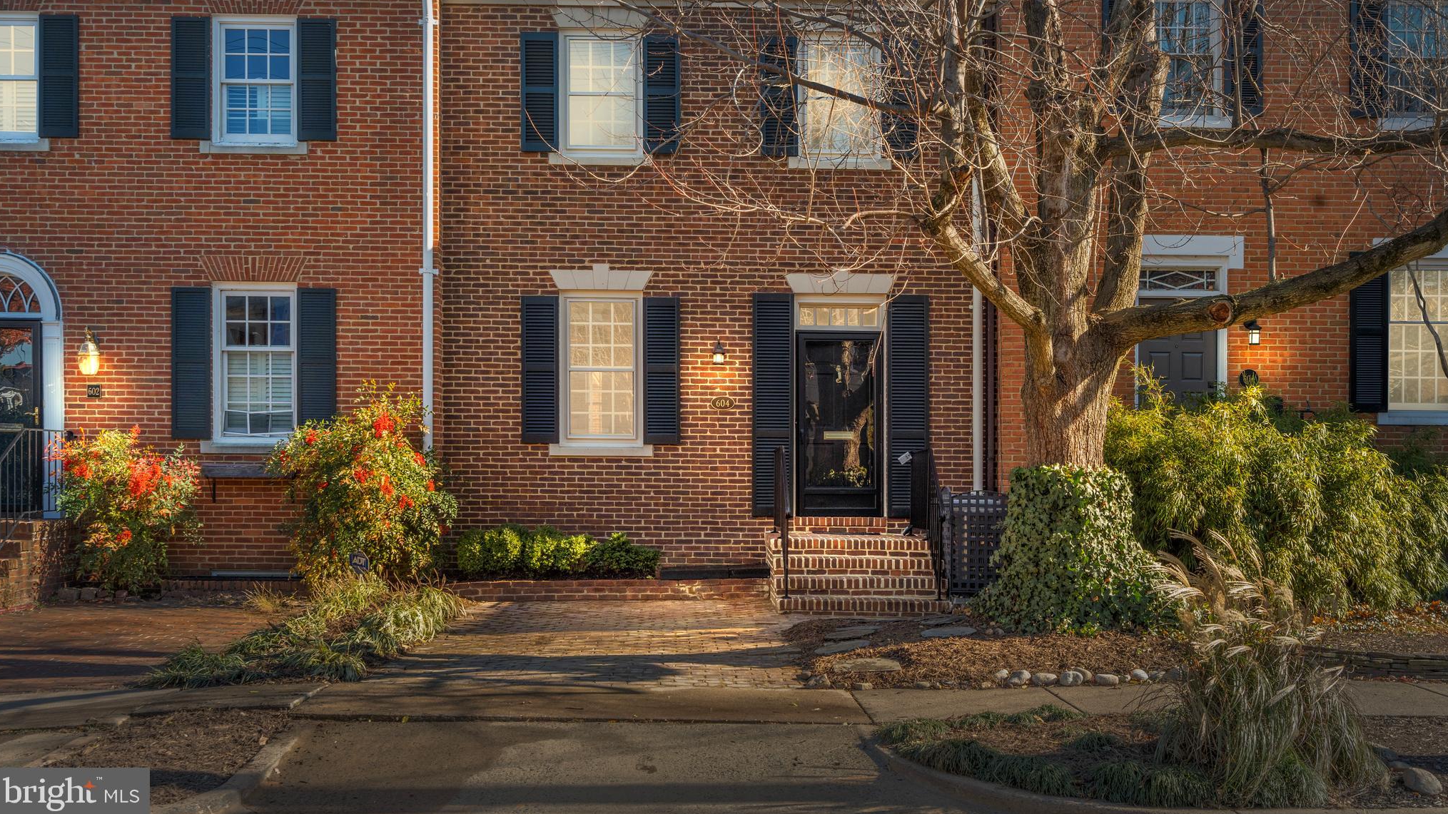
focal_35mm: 37
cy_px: 333
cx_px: 722
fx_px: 1421
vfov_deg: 31.9
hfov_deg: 54.0
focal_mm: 35
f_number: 9
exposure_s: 1/250
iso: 500
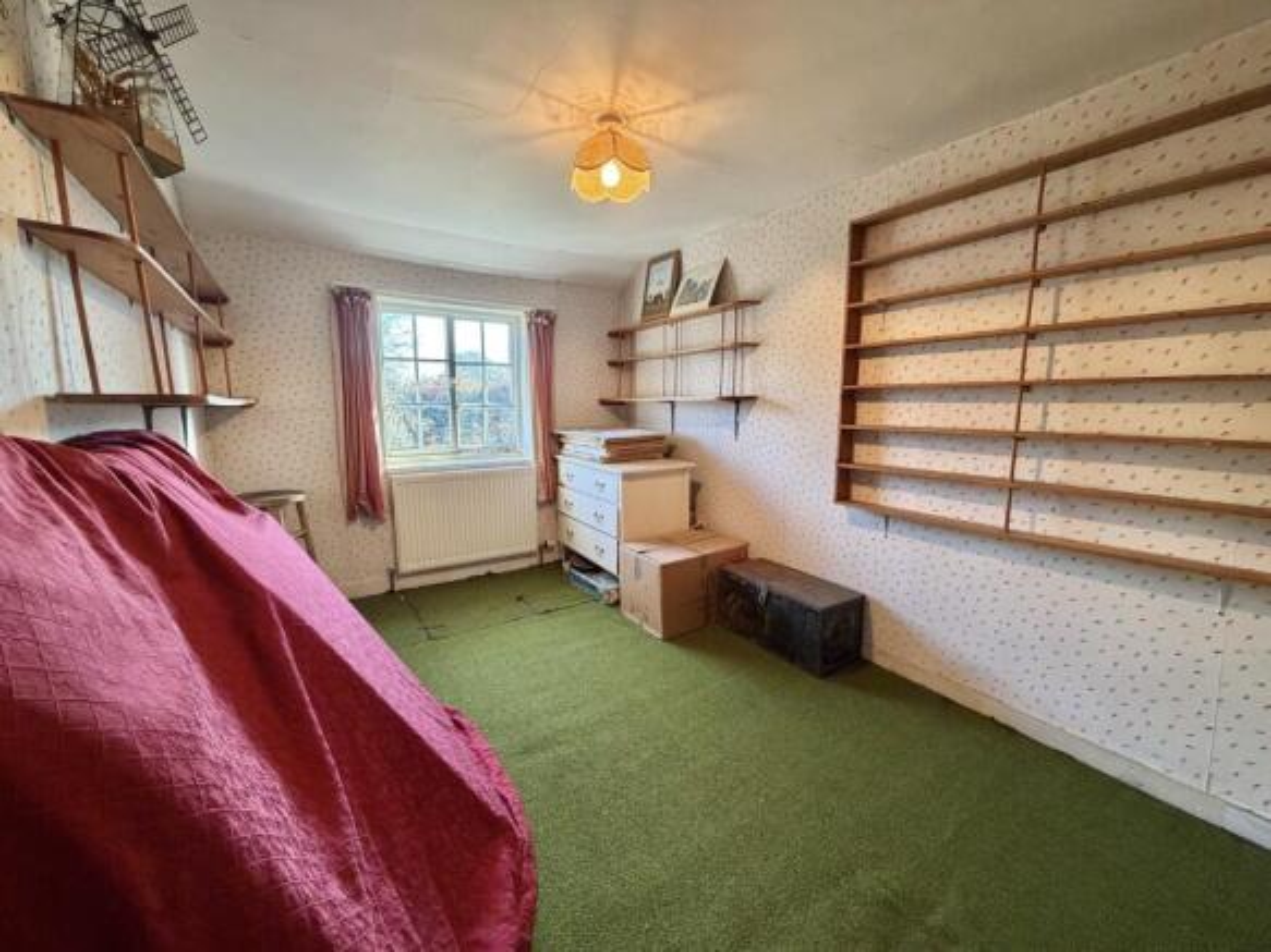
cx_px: 636
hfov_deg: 102.1
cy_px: 476
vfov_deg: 85.7
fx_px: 514
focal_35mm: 14
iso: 200
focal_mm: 2.22
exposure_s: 1/50
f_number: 2.2
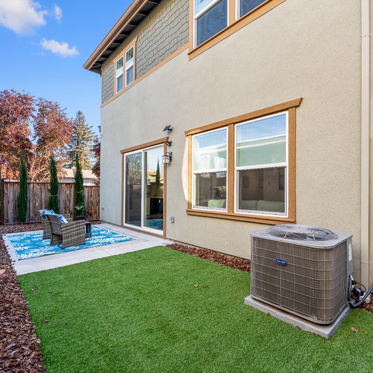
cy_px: 186
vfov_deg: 80.7
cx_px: 208
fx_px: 219
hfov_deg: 80.4
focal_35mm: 18
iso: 100
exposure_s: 1/13
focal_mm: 14
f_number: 10
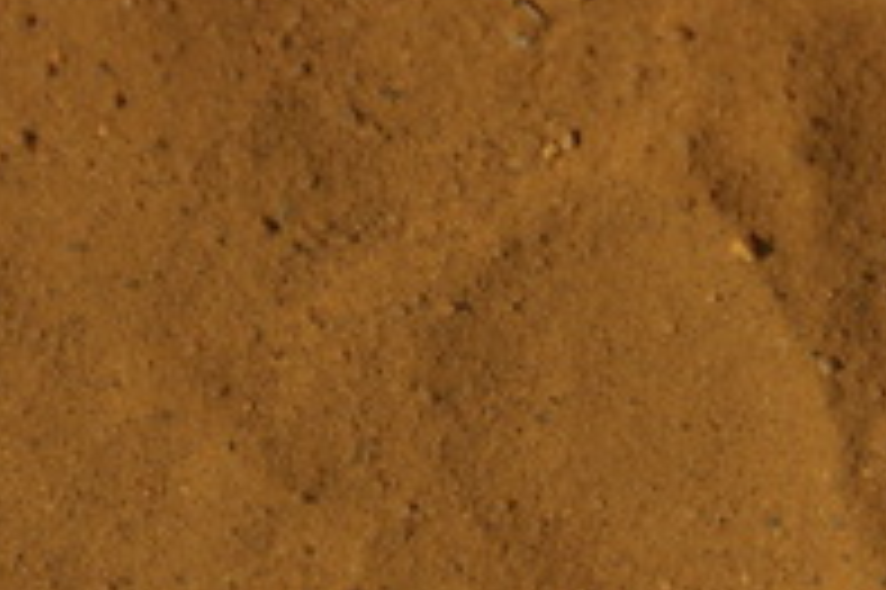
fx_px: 27615
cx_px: 841
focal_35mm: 1123
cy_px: 853
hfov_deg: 1.8
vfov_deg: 1.2
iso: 200
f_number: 5.6
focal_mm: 230
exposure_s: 1/1000
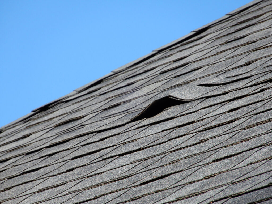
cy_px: 102
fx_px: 3929
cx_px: 136
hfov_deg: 4.0
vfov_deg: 3.0
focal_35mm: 500
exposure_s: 1/250
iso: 125
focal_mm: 89.2
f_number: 6.3
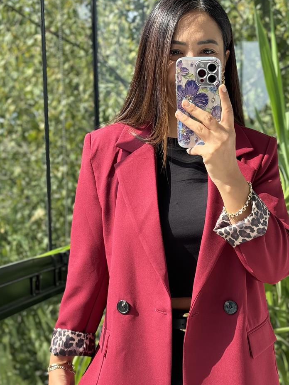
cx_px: 191
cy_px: 251
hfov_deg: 21.2
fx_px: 768
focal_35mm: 69
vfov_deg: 28.0
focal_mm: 6.76
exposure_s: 1/328
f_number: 1.78
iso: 64
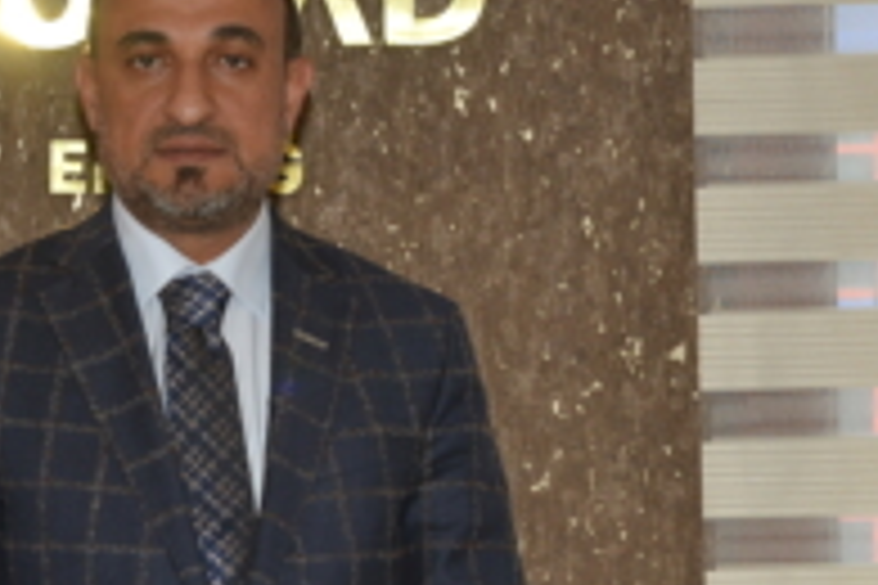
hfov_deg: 10.8
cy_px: 218
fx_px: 4634
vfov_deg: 7.2
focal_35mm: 190
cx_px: 158
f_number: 5.6
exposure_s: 1/200
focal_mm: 50
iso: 250
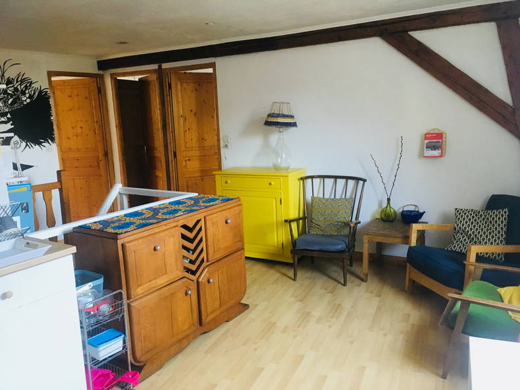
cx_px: 260
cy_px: 195
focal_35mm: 29
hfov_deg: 61.7
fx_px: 436
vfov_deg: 48.2
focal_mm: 4.15
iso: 200
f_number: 2.2
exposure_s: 1/33
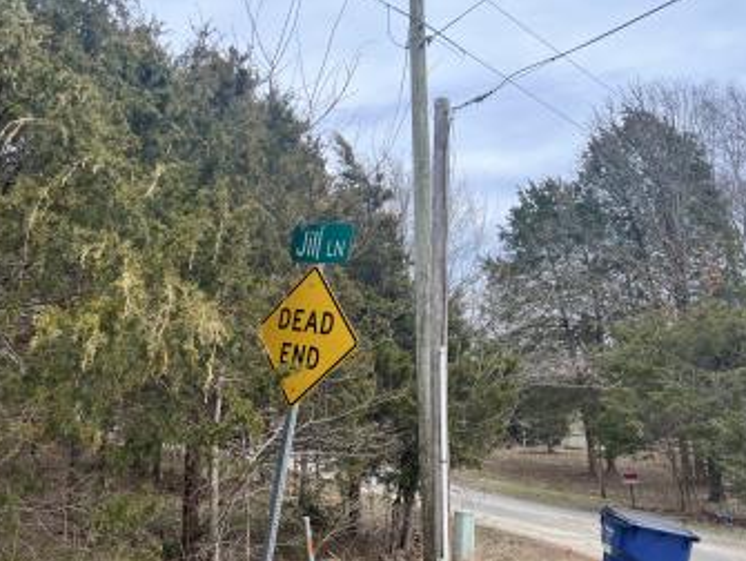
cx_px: 323
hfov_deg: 58.1
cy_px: 329
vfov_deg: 45.3
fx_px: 669
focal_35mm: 31
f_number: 1.5
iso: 50
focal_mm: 5.7
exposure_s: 1/1000
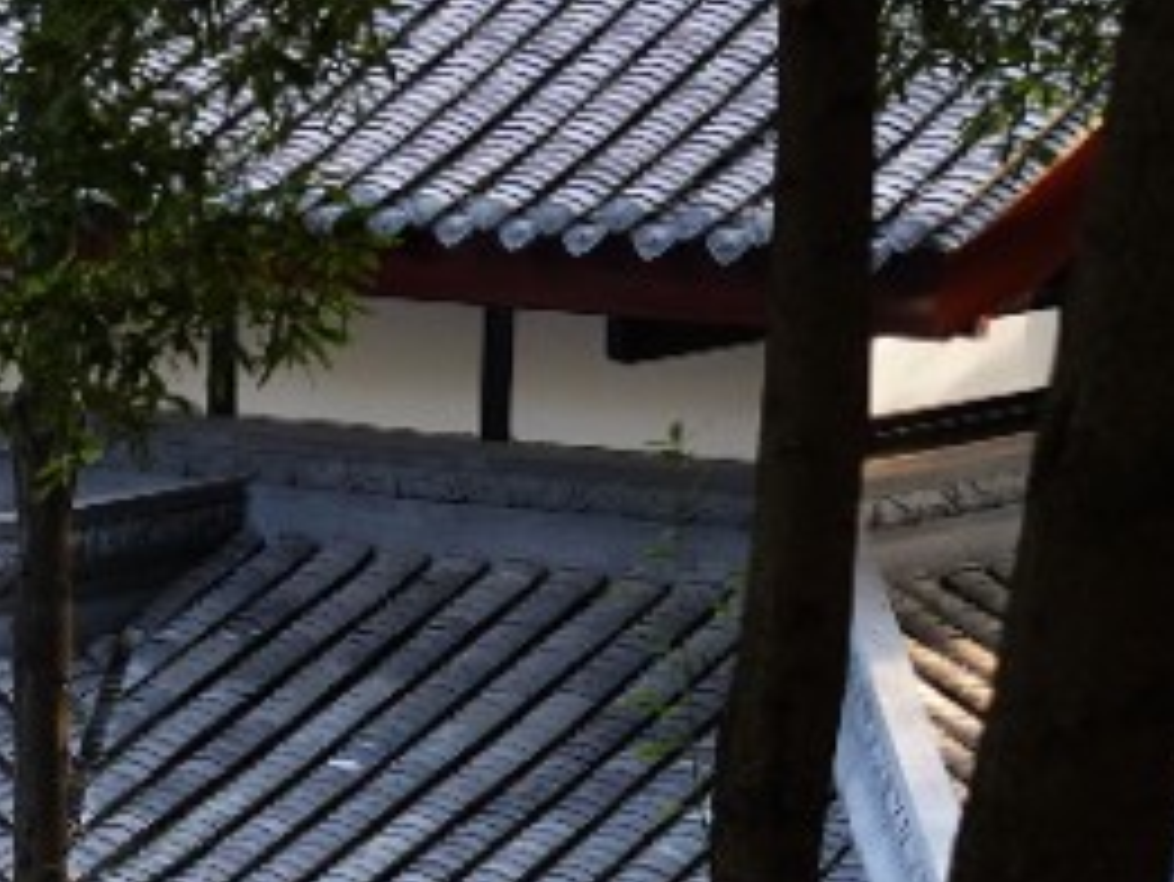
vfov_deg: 7.6
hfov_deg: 9.7
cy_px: 1420
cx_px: -1053
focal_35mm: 191
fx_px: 6481
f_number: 4
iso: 800
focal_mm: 37
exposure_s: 1/160
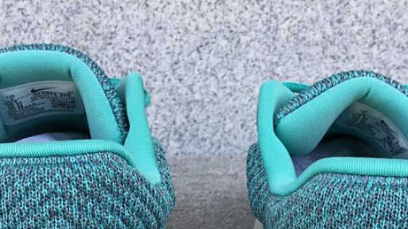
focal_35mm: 66
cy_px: 260
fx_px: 714
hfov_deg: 31.9
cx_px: 234
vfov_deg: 17.5
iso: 25
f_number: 2.4
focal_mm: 3.3
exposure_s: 1/168
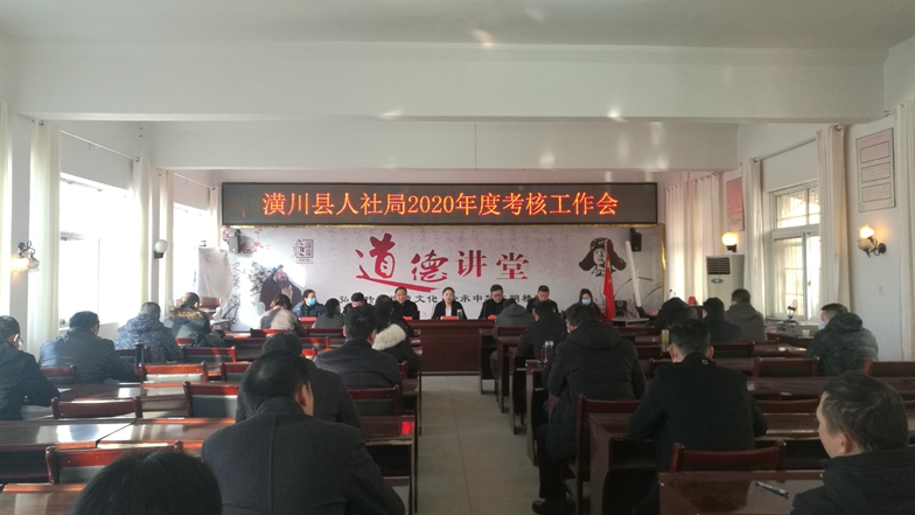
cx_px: 460
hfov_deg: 64.3
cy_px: 246
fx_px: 728
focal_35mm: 30
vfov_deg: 38.9
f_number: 2
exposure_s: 1/33.3
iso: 100
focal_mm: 4.04
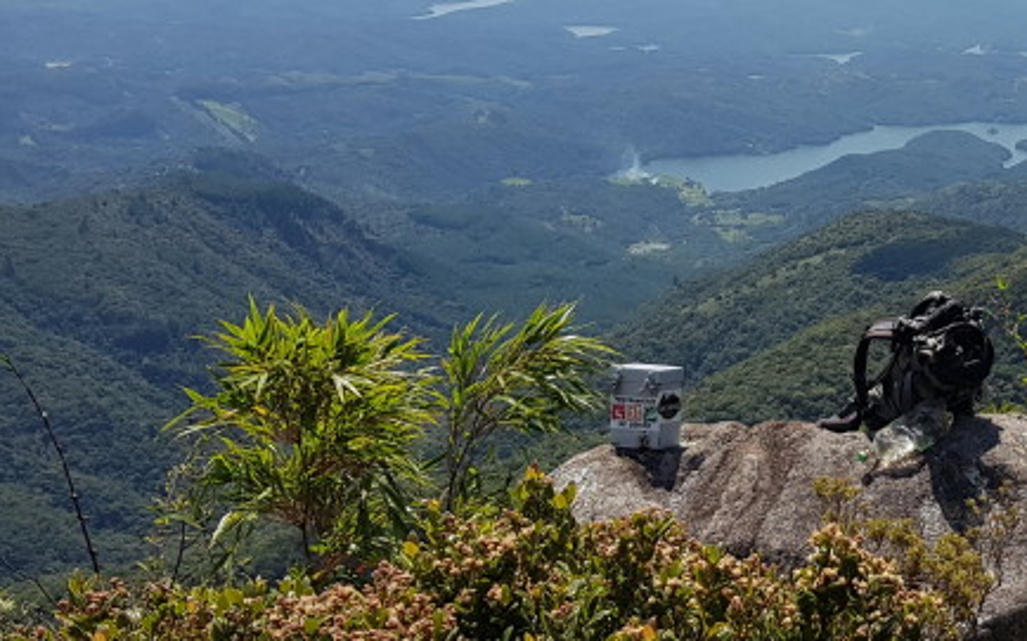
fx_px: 1819
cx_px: 1018
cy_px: 206
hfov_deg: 29.5
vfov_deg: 19.9
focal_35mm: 65
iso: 40
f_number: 1.7
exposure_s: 1/3080
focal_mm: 4.2
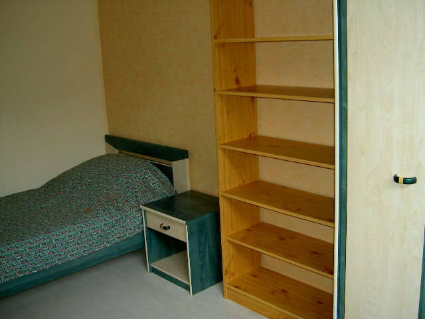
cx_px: 212
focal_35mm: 39
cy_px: 160
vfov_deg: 36.8
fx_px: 479
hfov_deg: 47.9
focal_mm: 8
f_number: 2.8
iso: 100
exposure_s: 1/59.5
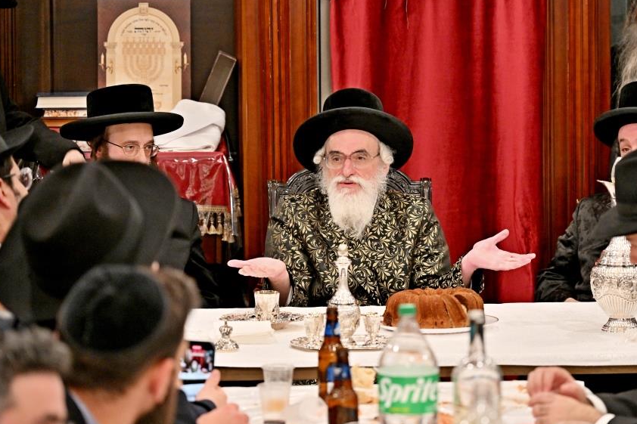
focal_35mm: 146
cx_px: 377
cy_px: 182
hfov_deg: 14.1
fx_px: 2583
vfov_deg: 9.4
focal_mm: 120
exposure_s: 1/200
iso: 1600
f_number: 4
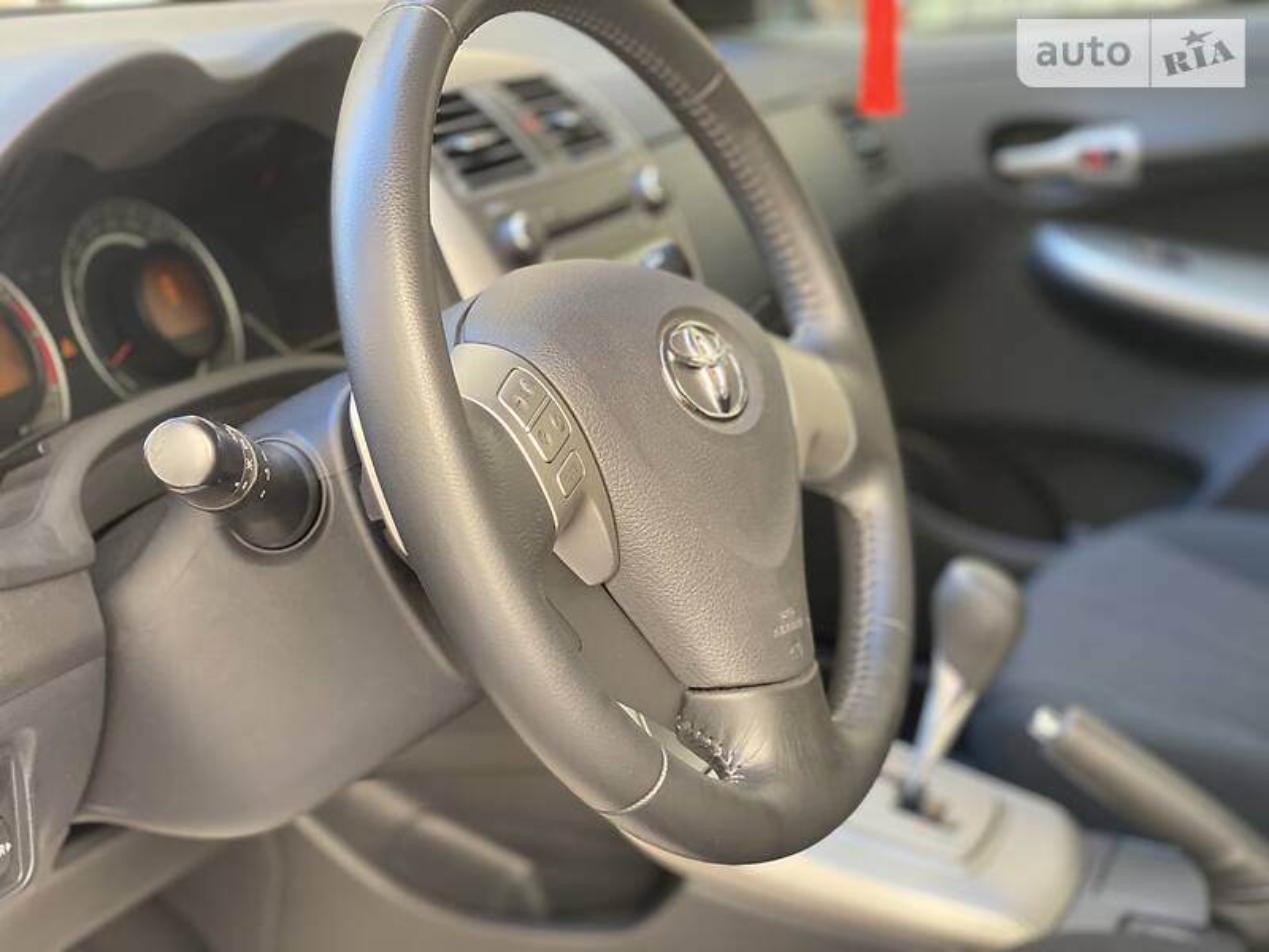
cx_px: 634
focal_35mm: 52
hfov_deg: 36.8
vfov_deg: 28.0
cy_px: 476
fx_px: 1906
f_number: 2
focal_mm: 6
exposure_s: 1/122
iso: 160
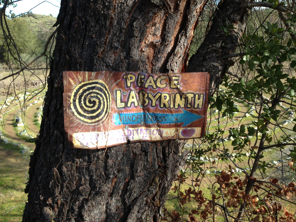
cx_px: 148
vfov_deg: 42.9
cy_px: 111
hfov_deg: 55.4
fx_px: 282
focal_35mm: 33
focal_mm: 4.13
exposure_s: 1/467
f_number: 2.4
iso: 50
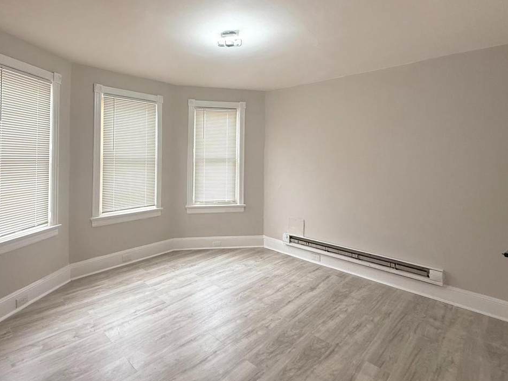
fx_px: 279
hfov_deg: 83.7
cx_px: 205
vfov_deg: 68.1
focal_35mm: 19
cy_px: 155
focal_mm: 2.22
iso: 125
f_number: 2.2
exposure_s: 1/99
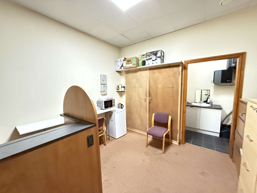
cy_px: 96
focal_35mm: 14
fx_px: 104
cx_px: 128
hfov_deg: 102.1
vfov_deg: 85.7
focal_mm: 2.22
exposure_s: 1/50
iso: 1250
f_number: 2.2
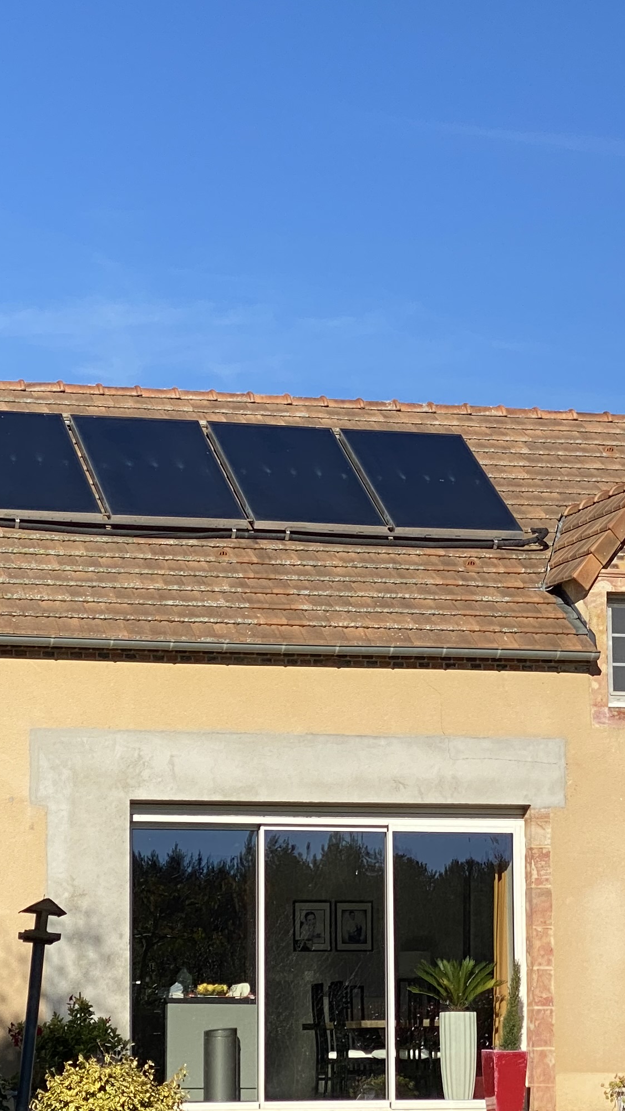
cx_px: 364
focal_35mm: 114
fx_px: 3359
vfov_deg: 18.8
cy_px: 676
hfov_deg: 10.6
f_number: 2
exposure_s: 1/1712
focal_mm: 6
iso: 20
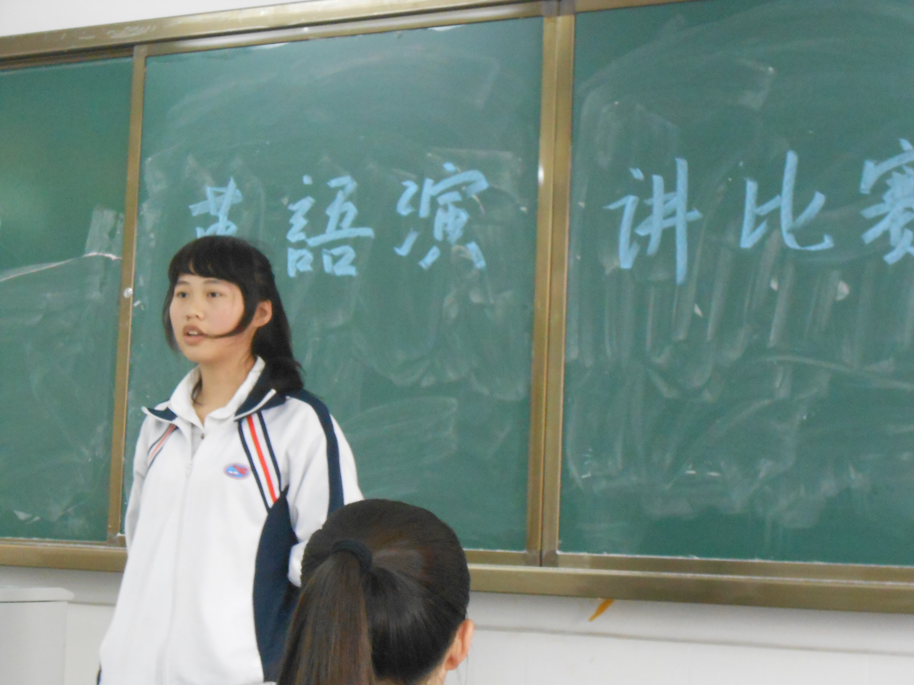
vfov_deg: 18.2
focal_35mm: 81
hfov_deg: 24.1
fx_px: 2139
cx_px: 457
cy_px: 342
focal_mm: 14.5
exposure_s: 1/25
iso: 800
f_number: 6.6
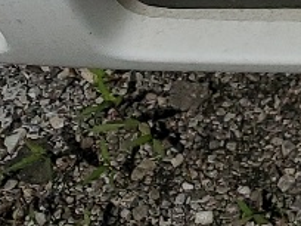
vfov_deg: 6.4
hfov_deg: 8.4
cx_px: 848
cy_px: -533
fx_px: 1774
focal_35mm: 204
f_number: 1.5
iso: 50
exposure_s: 1/10000
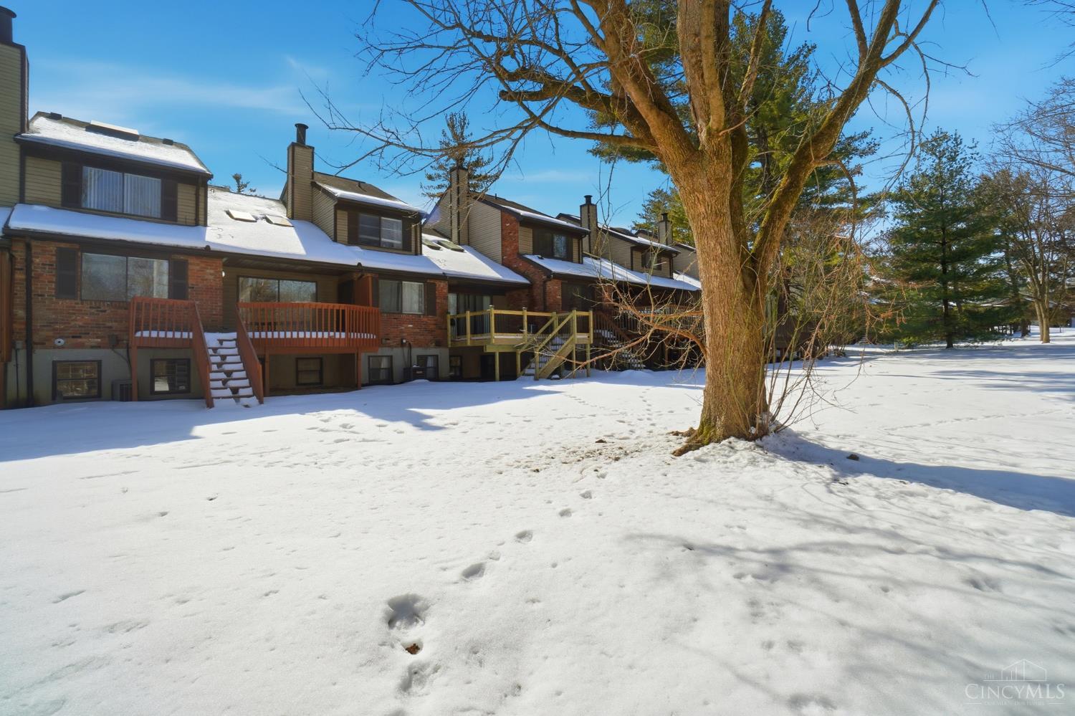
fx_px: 448
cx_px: 538
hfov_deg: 100.4
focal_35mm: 15
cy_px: 358
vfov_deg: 77.3
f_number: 8
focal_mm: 10
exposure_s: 1/2000
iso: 100
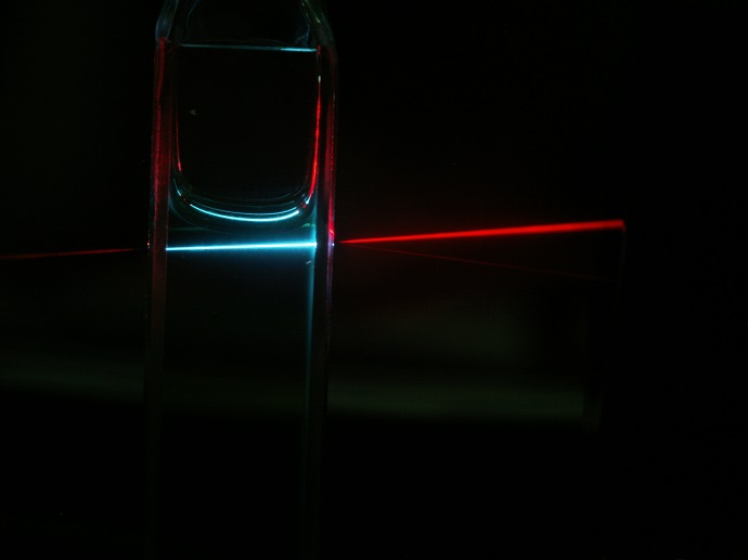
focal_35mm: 200
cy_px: 280
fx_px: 4320
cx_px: 374
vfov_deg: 7.4
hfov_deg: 9.9
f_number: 6.3
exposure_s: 5
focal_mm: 50.8
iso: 64
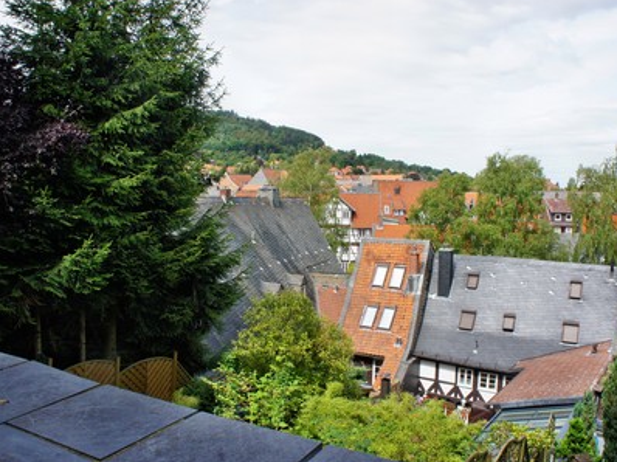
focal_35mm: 30
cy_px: 233
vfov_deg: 46.8
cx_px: 319
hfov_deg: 60.0
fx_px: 534
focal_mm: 18
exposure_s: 1/250
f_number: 11
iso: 400
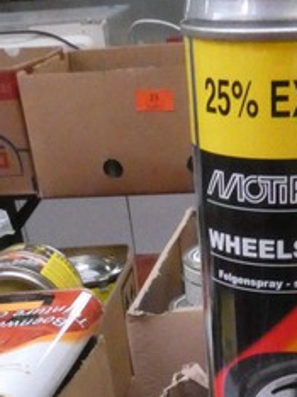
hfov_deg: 23.2
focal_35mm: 62
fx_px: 711
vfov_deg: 28.0
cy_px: 456
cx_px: 241
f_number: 8
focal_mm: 3.6
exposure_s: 1/40
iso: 1600
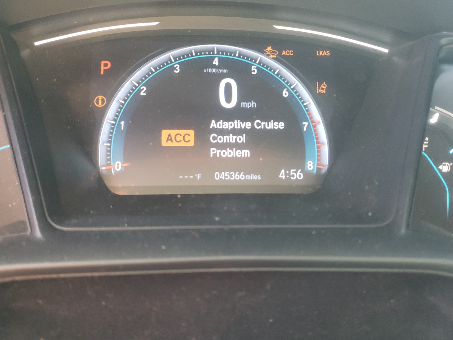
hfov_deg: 56.8
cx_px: 227
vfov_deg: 44.0
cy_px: 141
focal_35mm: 32
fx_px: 419
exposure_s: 1/50
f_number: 1.5
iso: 234
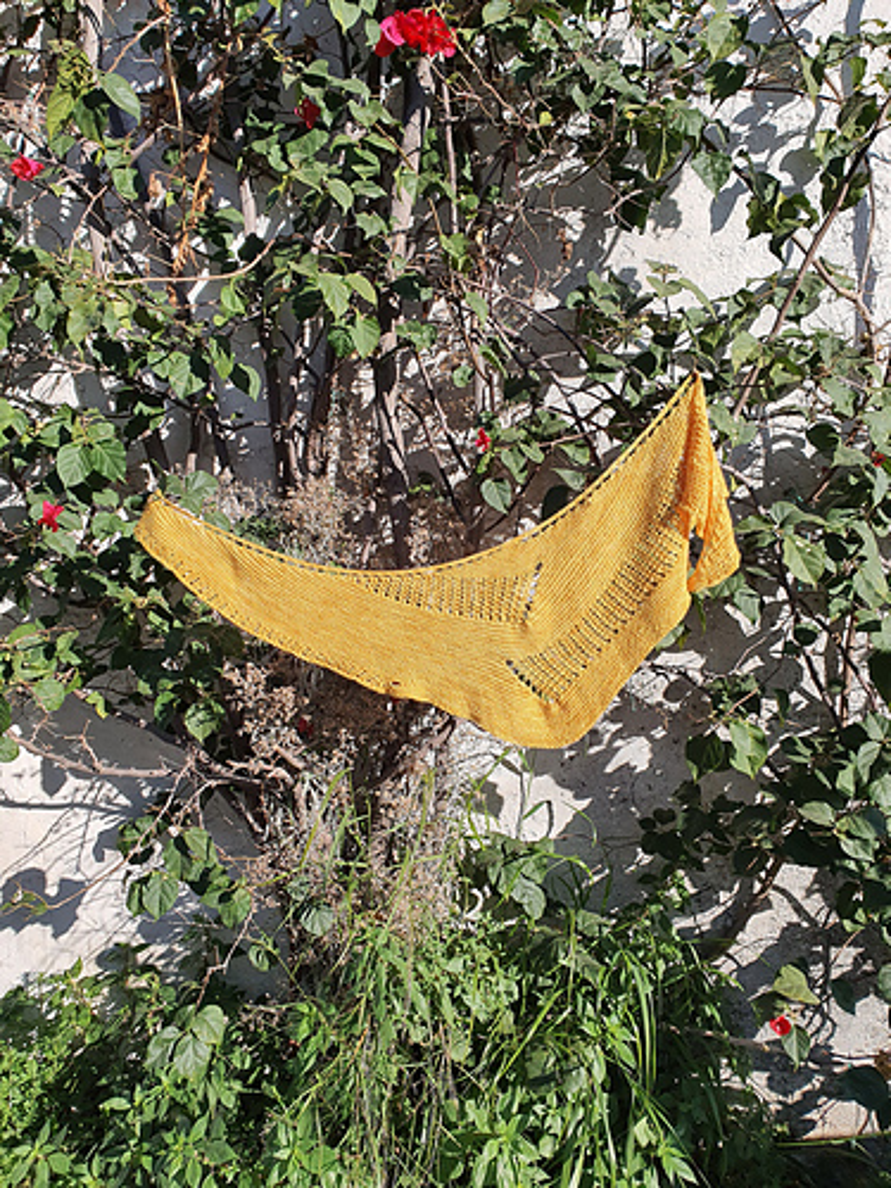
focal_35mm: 26
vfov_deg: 67.3
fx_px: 892
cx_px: 446
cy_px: 594
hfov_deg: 53.1
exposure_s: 1/1616
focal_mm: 4.3
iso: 50
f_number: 2.4
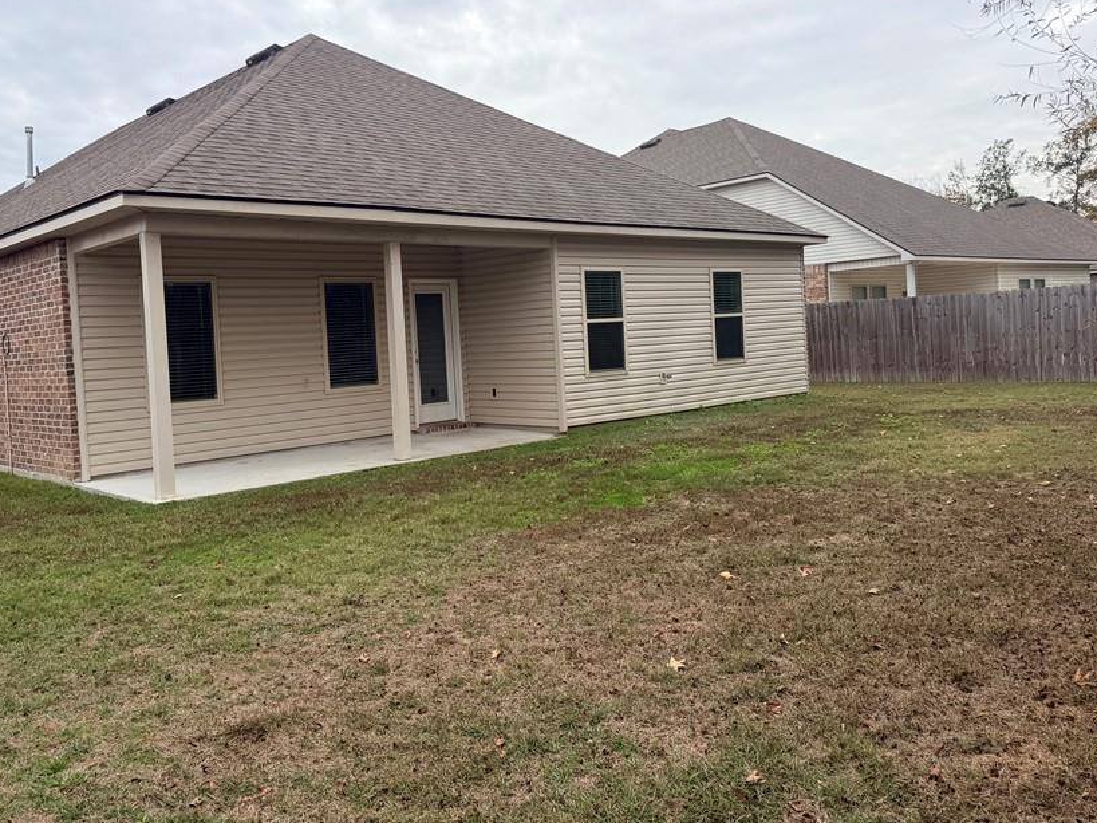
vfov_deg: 46.6
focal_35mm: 30
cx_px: 473
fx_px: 951
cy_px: 351
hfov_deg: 59.7
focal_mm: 6.76
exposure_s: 1/1727
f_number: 1.78
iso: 80
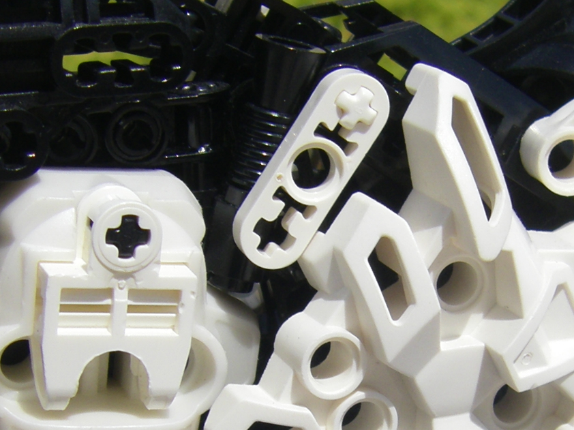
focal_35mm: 117
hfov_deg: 16.8
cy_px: 391
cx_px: 349
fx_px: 1940
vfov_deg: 12.6
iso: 64
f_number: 7
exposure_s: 1/400
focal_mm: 6.3
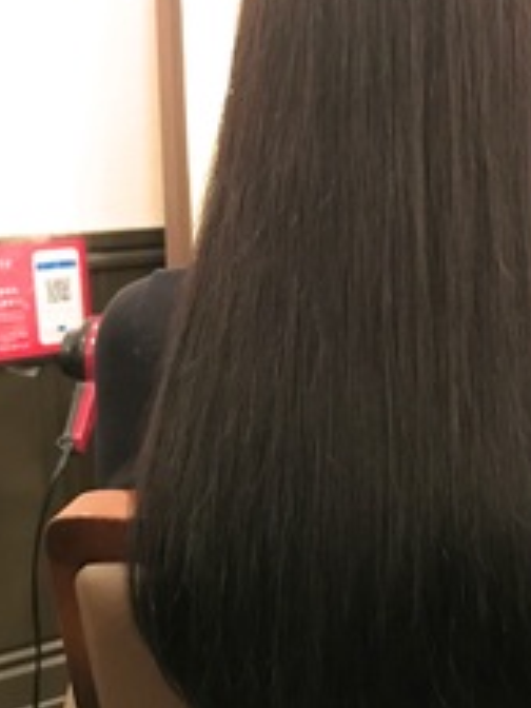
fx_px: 1023
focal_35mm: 50
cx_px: 345
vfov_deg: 38.2
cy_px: 332
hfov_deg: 29.0
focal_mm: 3.99
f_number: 1.8
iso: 100
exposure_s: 1/4
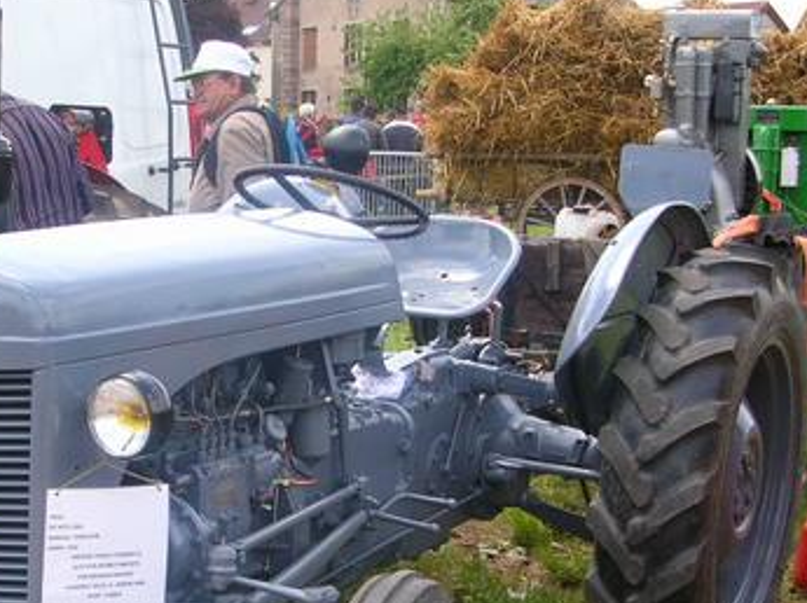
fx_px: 1514
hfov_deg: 29.6
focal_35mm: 65
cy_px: 395
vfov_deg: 22.5
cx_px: 264
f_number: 2.8
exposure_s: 1/228
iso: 50
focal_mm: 5.8
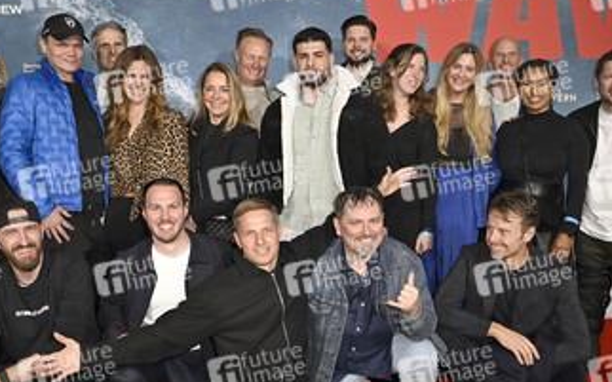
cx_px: 282
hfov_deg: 49.2
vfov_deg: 31.9
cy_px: 226
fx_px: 667
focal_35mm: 40
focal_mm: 28
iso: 100
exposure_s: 1/200
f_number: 4
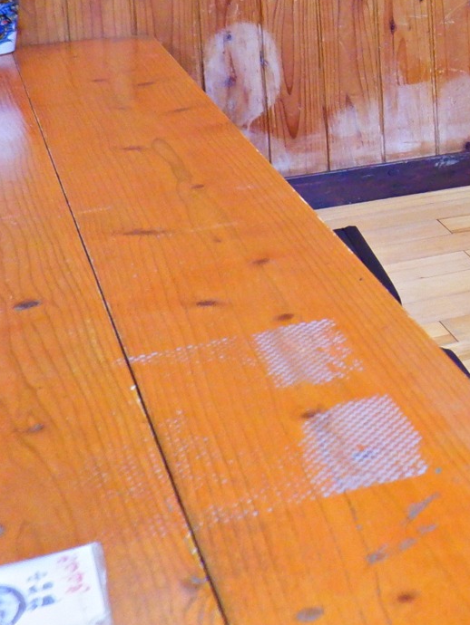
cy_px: -72
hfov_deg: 14.8
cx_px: 944
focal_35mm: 82
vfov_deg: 22.4
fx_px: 1484
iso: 3200
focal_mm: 15
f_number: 3.5
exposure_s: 1/34
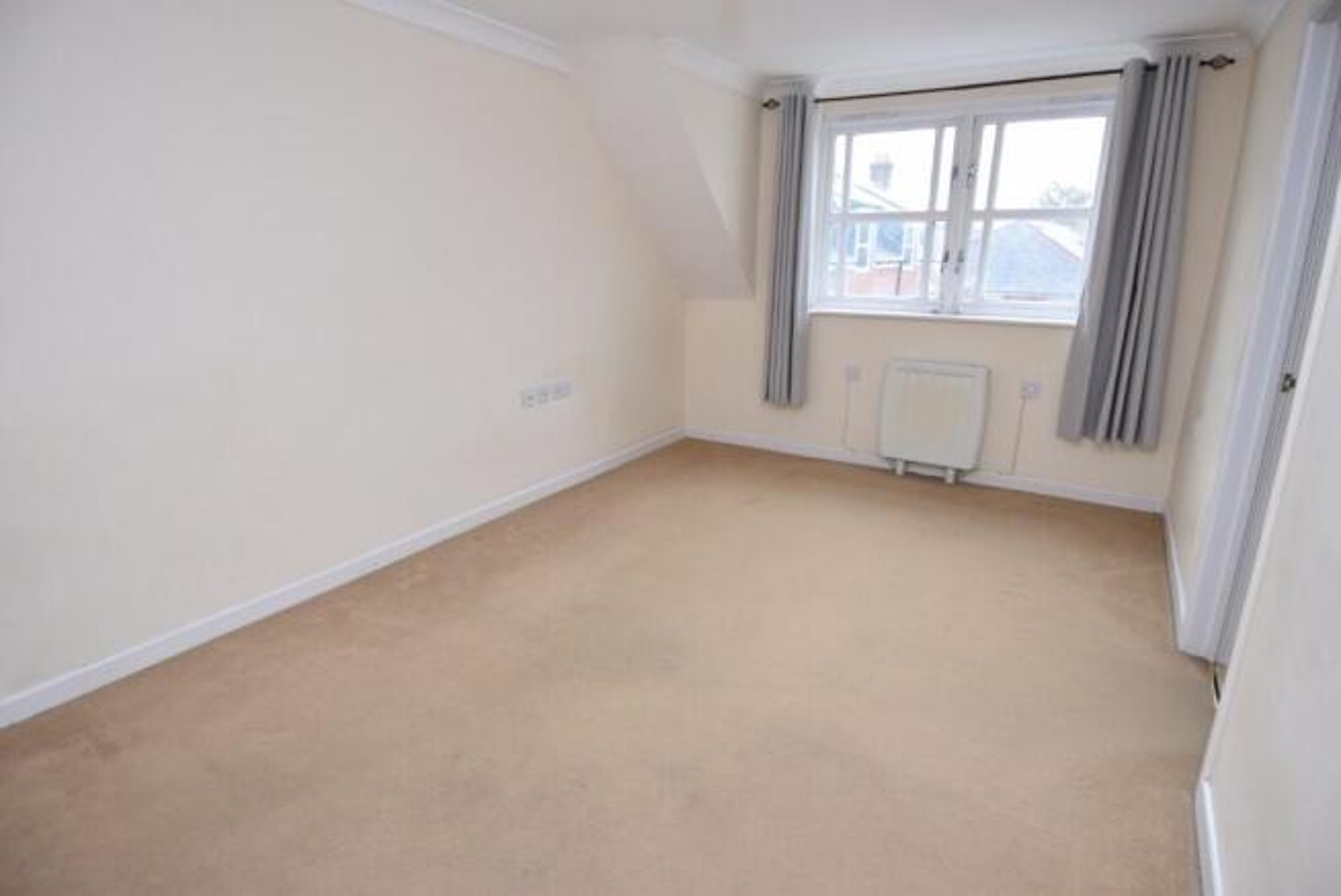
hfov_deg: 90.0
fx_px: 671
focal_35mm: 18
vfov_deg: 67.5
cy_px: 448
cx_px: 670
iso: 400
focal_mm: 12
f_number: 4.5
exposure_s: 1/80
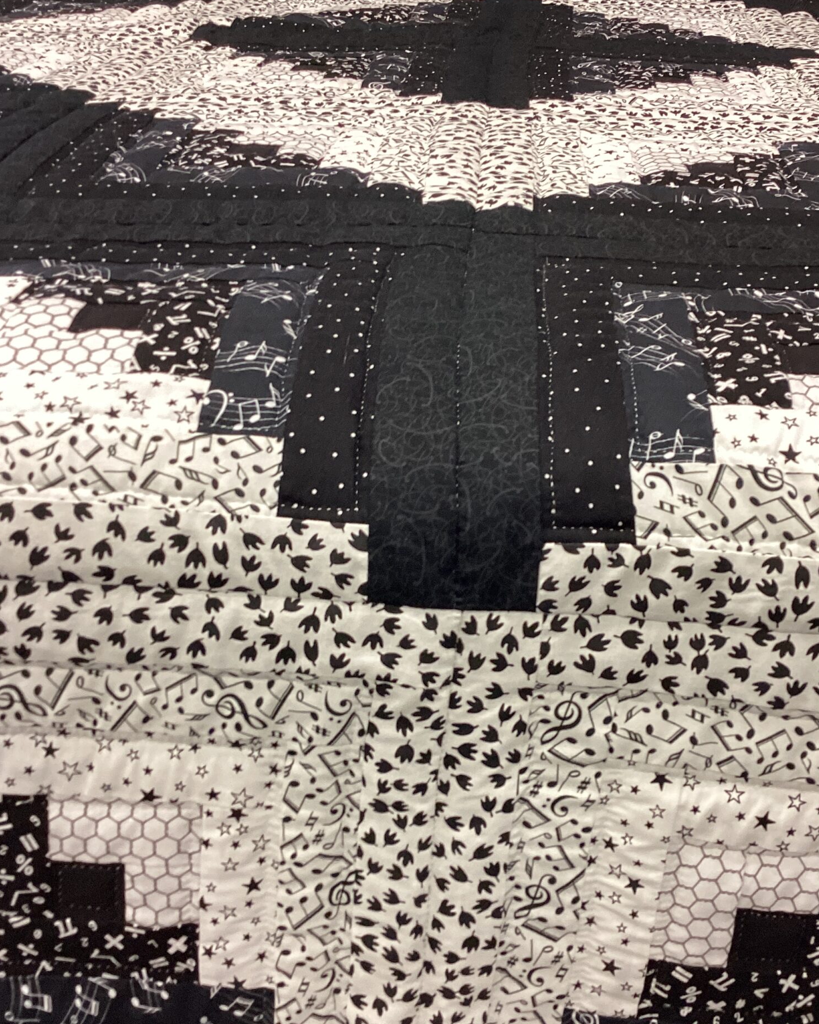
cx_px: 478
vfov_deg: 43.8
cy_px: 545
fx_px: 1273
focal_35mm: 42
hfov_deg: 35.6
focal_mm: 3.3
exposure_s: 1/60
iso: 125
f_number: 2.4
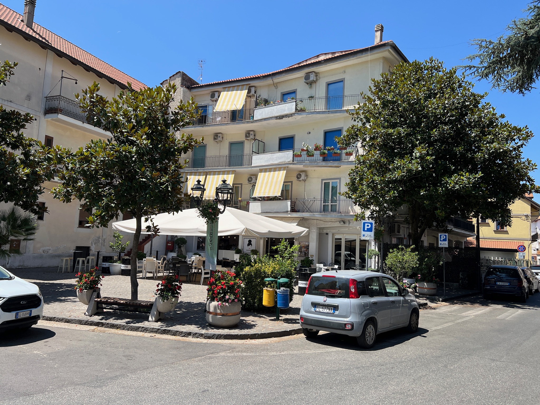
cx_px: 270
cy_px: 202
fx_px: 406
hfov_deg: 67.3
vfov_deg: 53.1
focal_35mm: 26
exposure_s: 1/2353
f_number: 1.5
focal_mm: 5.7
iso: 50
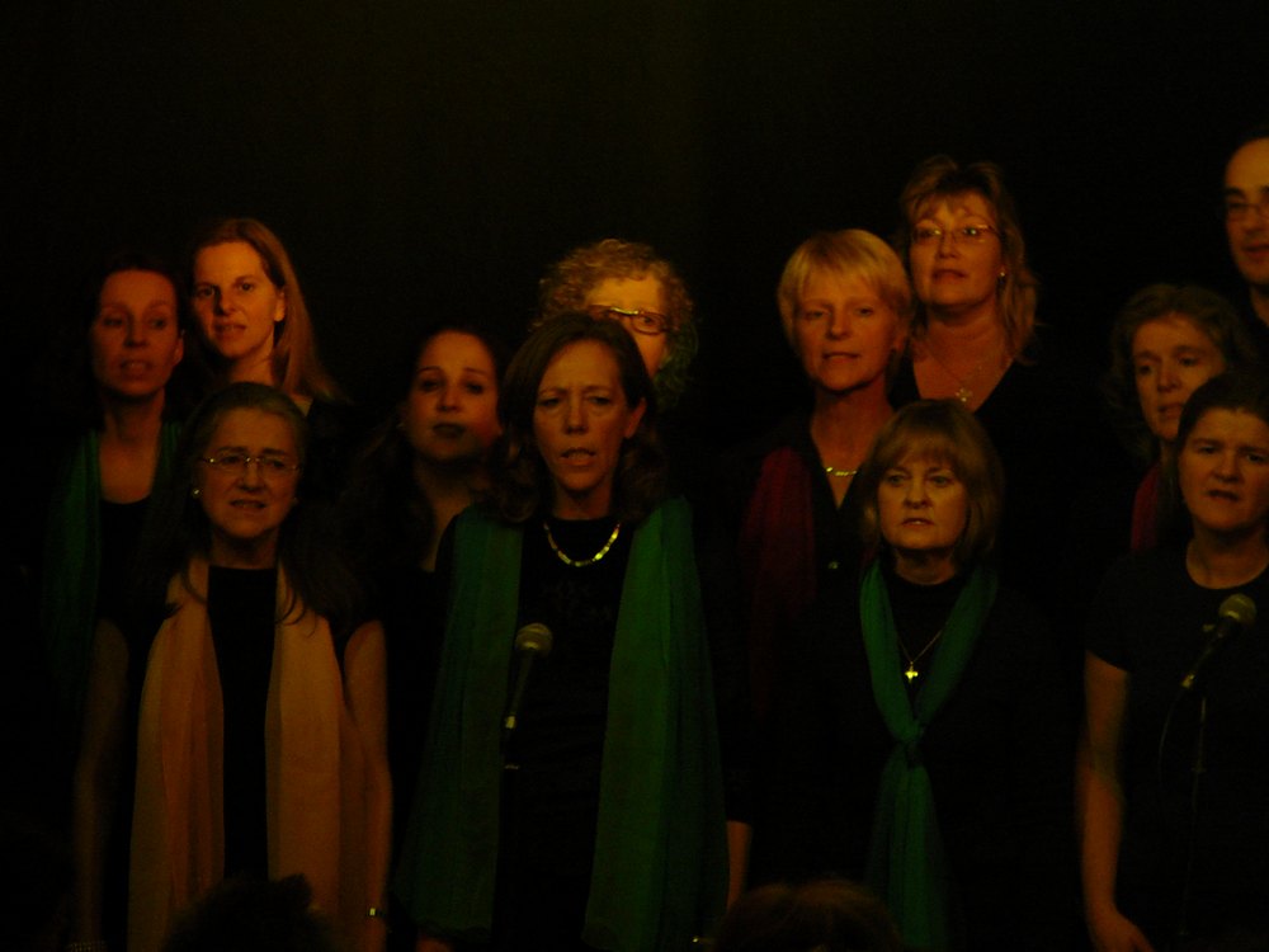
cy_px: 476
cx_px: 634
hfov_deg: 10.4
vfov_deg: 7.8
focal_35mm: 190
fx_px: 6965
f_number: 4.1
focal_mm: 28.2
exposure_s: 1/8
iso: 200
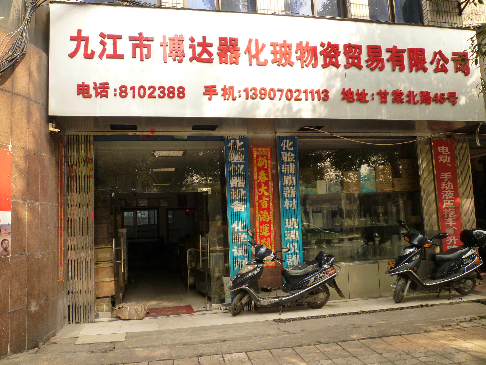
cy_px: 182
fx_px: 407
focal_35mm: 29
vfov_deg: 48.2
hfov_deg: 61.7
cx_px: 243
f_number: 3.3
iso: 125
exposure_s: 1/200
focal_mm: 5.2
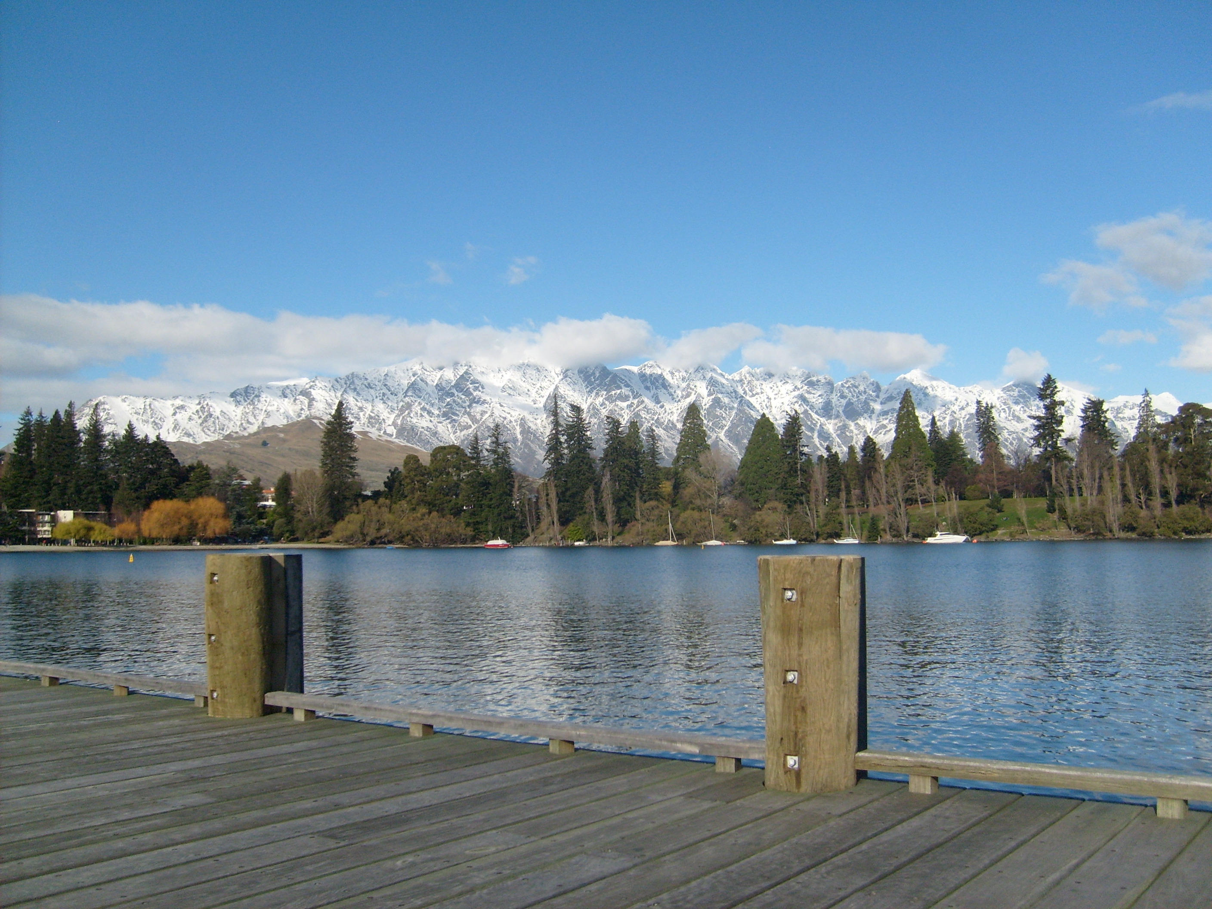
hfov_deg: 52.6
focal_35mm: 35
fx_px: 1225
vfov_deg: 40.7
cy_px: 454
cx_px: 606
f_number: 7.1
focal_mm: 5.8
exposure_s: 1/500
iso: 80
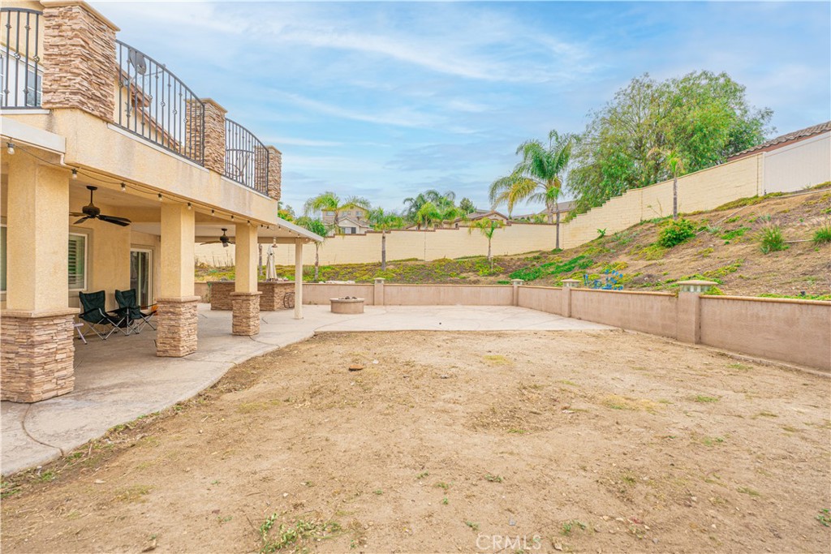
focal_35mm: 16
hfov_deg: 96.7
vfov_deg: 73.8
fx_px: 369
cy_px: 277
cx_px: 416
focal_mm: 16
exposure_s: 1/8000
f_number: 4
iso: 800
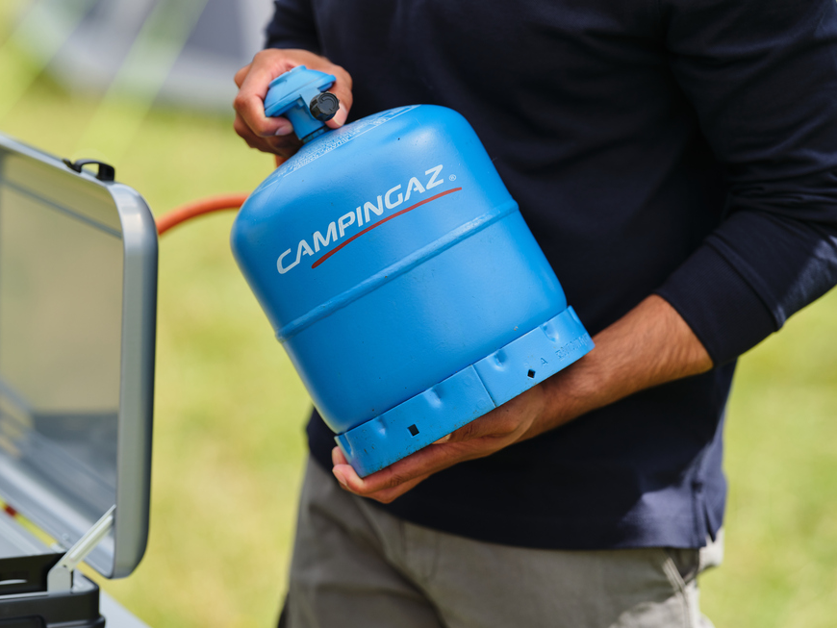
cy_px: 294
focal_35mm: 120
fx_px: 2902
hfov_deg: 16.4
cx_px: 280
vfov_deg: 12.4
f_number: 2.5
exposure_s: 1/2500
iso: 250
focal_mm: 110
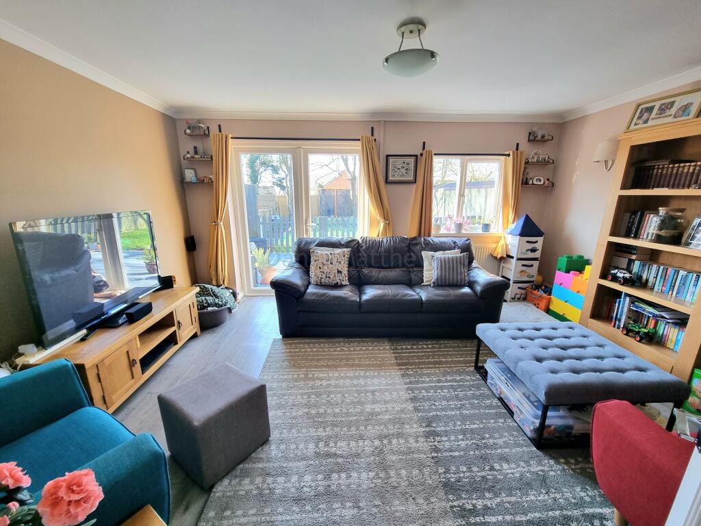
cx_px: 350
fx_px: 263
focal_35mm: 13
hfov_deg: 106.2
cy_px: 263
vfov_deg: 89.9
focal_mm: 2.2
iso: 100
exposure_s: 1/60.2
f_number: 2.2
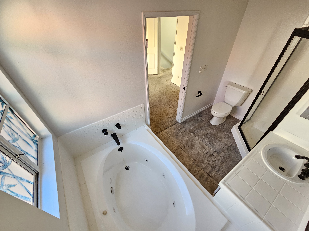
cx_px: 154
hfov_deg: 106.2
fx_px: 116
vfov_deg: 89.9
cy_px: 116
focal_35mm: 13
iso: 200
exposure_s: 1/77.4
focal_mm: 2.2
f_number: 2.2
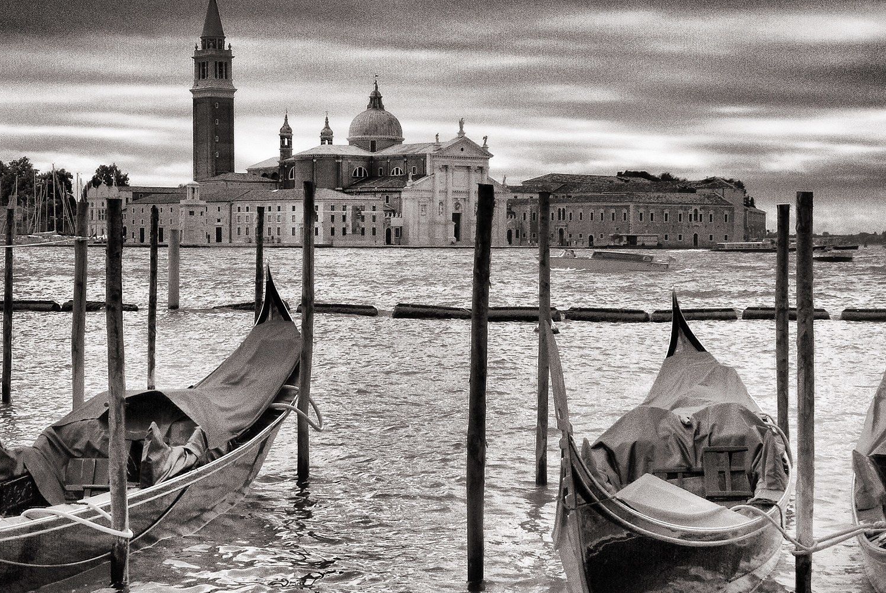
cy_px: 237
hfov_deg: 27.8
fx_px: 1774
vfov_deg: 19.0
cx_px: 256
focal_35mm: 72
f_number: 8
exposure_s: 1/250
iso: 100
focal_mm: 30
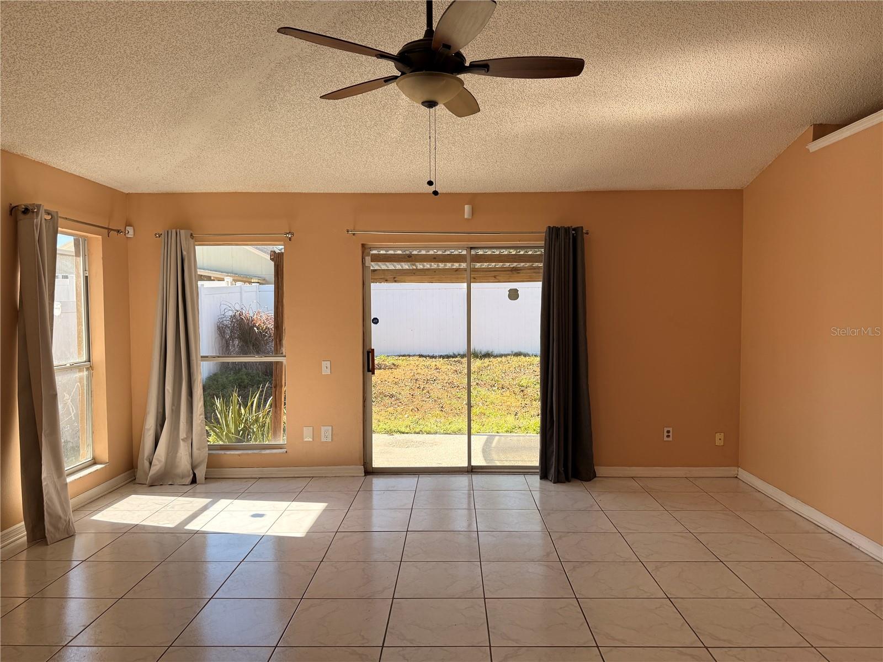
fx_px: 612
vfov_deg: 56.8
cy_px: 331
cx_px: 442
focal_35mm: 24
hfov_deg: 71.6
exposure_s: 1/1314
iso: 100
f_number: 1.78
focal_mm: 6.76
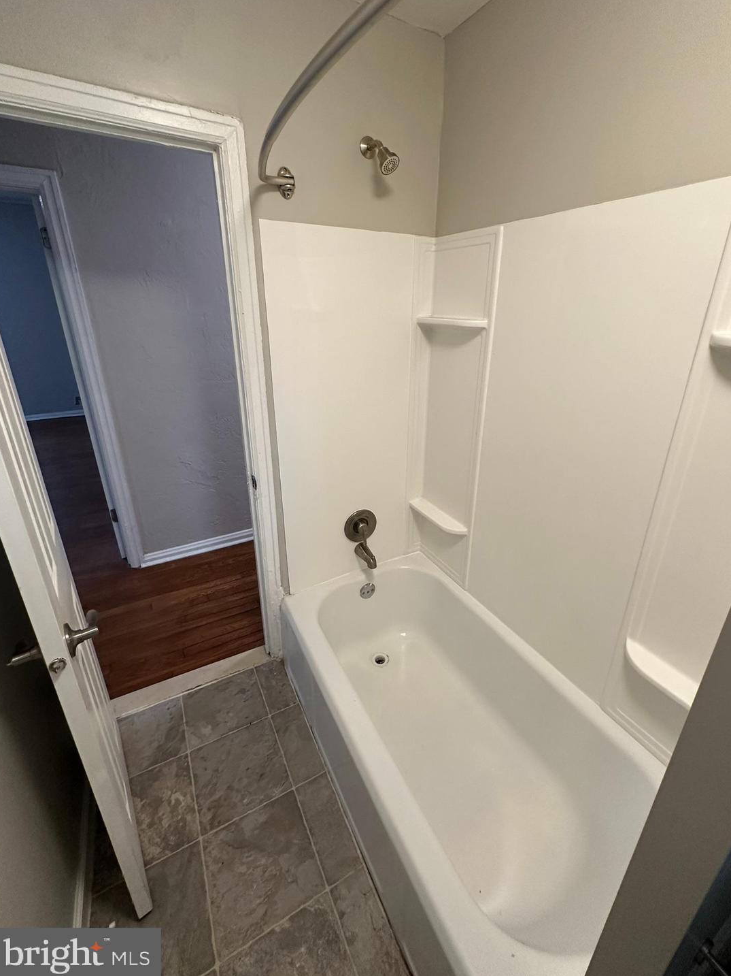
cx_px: 383
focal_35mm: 15
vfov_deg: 98.1
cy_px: 461
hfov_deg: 81.7
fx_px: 422
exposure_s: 1/60
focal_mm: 2.22
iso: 160
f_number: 2.2
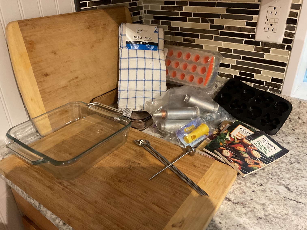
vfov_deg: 48.2
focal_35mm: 29
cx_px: 154
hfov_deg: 61.7
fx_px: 257
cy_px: 115
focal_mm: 3
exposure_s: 1/40
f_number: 1.8
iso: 320
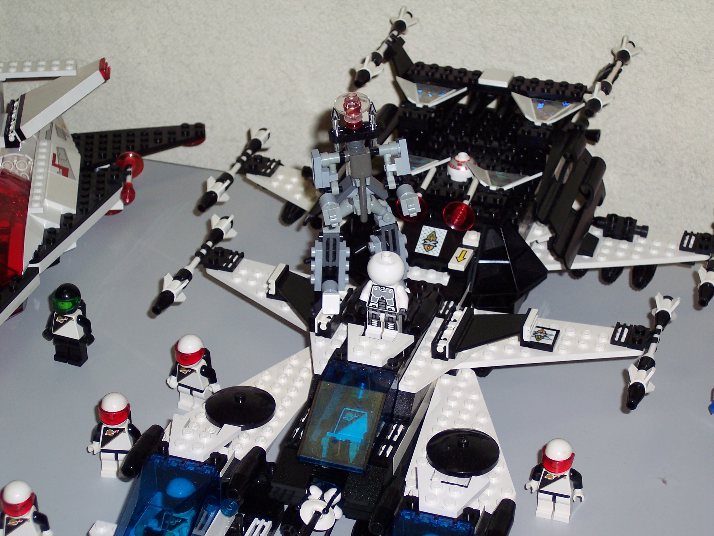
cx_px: 357
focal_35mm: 91
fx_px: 1877
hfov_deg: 21.5
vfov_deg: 16.2
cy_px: 268
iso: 100
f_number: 4.1
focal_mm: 18.7
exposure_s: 1/90
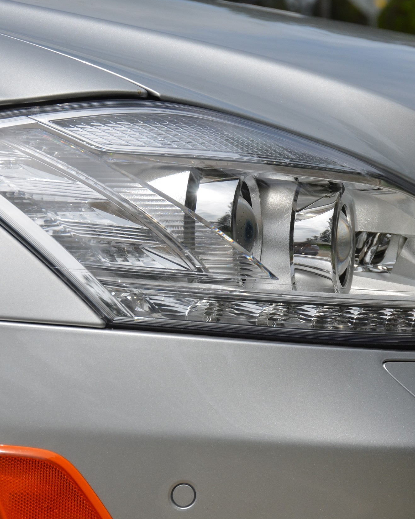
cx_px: 248
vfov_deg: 13.9
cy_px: 260
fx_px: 2129
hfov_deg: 11.1
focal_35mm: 139
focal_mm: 65
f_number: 8
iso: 320
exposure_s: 1/2000
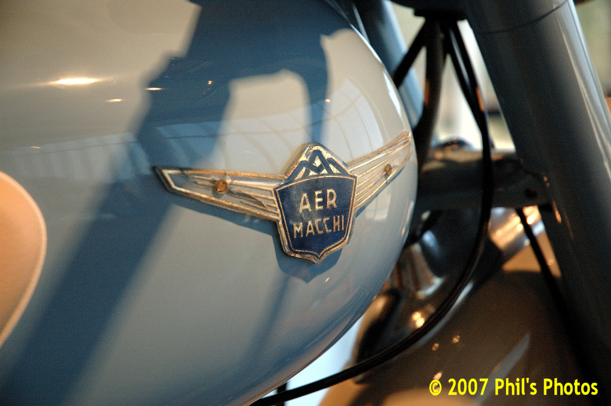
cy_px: 203
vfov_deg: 13.0
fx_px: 1781
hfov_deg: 19.5
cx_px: 306
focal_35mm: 105
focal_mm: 70
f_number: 4.5
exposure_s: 1/160
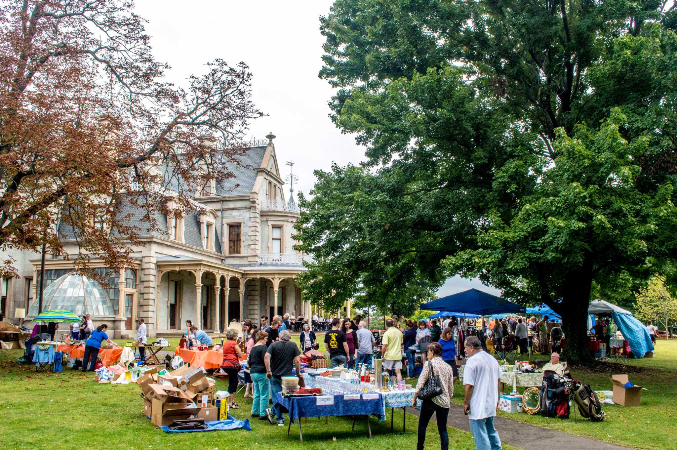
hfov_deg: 57.3
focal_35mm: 33
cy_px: 225
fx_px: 620
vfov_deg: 39.9
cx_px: 338
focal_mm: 22
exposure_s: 1/640
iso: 1600
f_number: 13
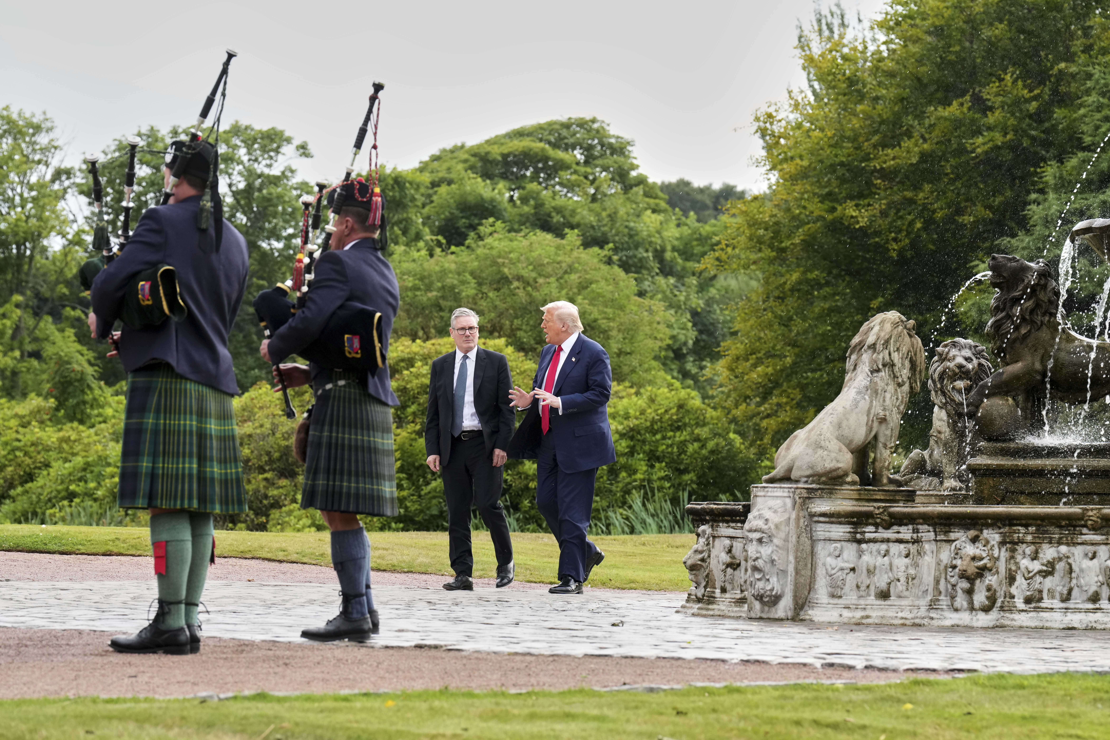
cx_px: 555
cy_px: 370
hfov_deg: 12.7
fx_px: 4995
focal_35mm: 162
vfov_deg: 8.5
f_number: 7.1
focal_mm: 162
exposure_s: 1/500
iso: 1250
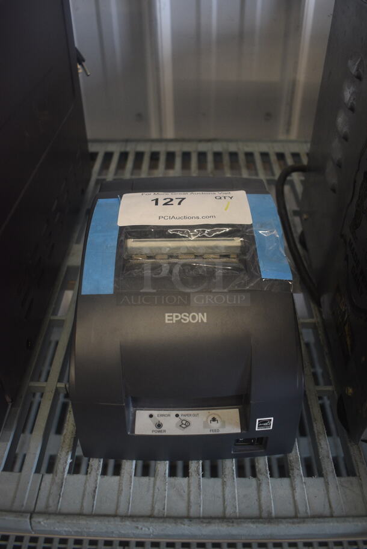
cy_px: 274
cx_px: 184
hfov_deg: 48.0
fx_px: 412
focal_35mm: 27
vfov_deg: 67.3
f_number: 3.5
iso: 1000
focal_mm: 18
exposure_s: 1/125
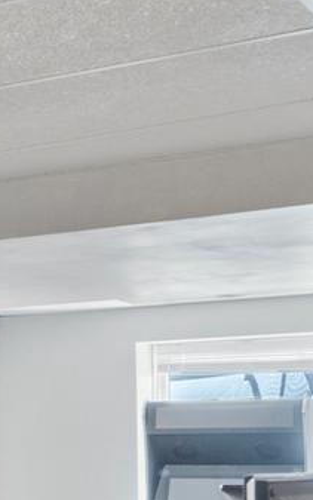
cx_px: -632
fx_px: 1349
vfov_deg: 20.6
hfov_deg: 9.9
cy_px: 452
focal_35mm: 99
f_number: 9
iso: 250
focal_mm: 16
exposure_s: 1/3
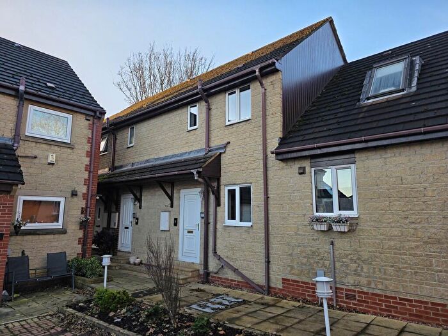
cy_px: 168
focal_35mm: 23
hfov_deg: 73.9
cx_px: 224
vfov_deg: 58.9
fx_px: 298
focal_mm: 6.3
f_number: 1.7
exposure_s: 1/359
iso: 32
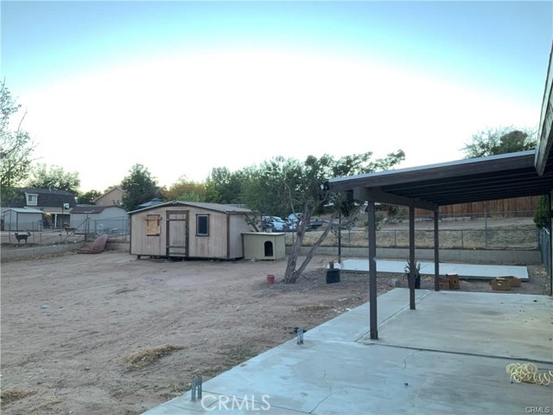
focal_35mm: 29
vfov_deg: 48.2
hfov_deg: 61.7
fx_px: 463
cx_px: 276
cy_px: 208
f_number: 1.8
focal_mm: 3
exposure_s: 1/60
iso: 64
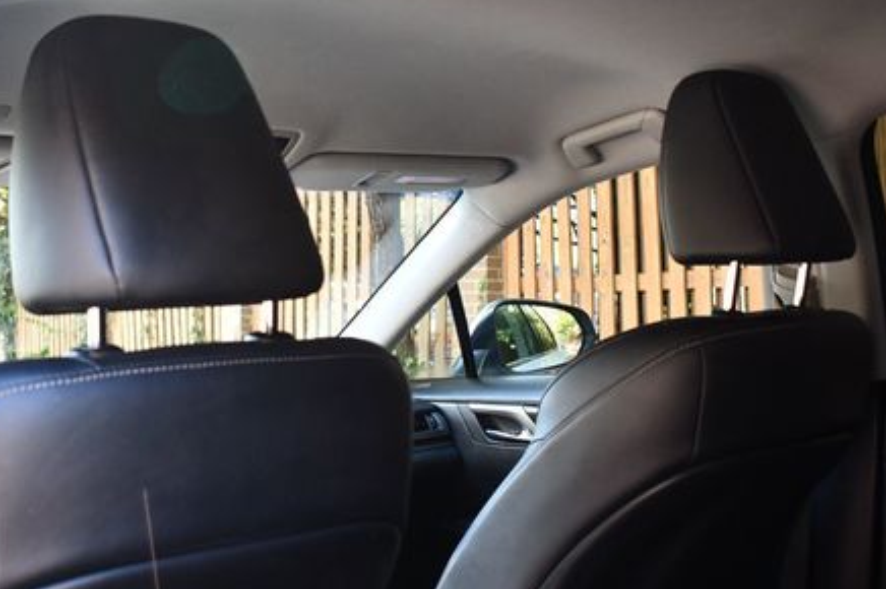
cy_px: 408
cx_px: 333
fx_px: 1082
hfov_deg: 44.2
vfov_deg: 30.2
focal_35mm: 44
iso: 800
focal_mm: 20
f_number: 3.5
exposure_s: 1/125
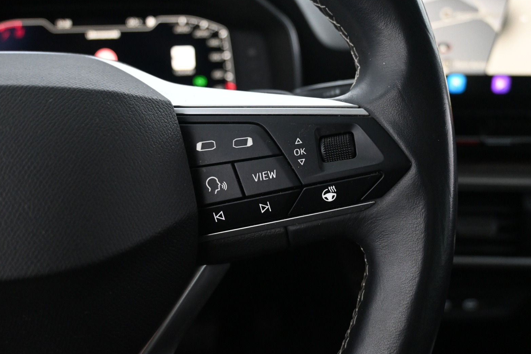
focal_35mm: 33
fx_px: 480
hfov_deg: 57.9
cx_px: 264
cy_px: 178
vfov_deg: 40.5
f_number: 4
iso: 3200
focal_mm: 21
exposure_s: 1/30
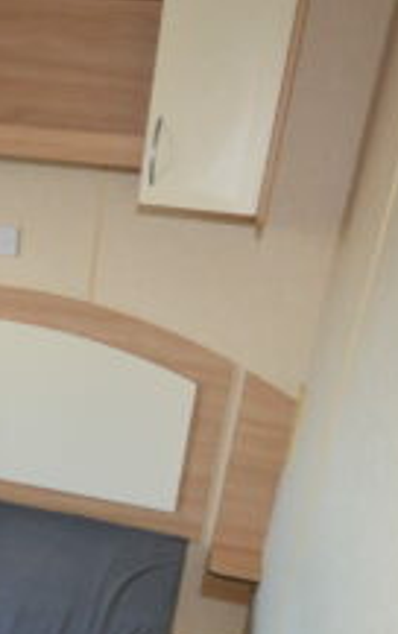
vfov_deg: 48.8
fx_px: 658
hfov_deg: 32.3
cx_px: 56
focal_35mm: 38
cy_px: 500
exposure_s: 1/60
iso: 500
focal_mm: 10
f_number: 4
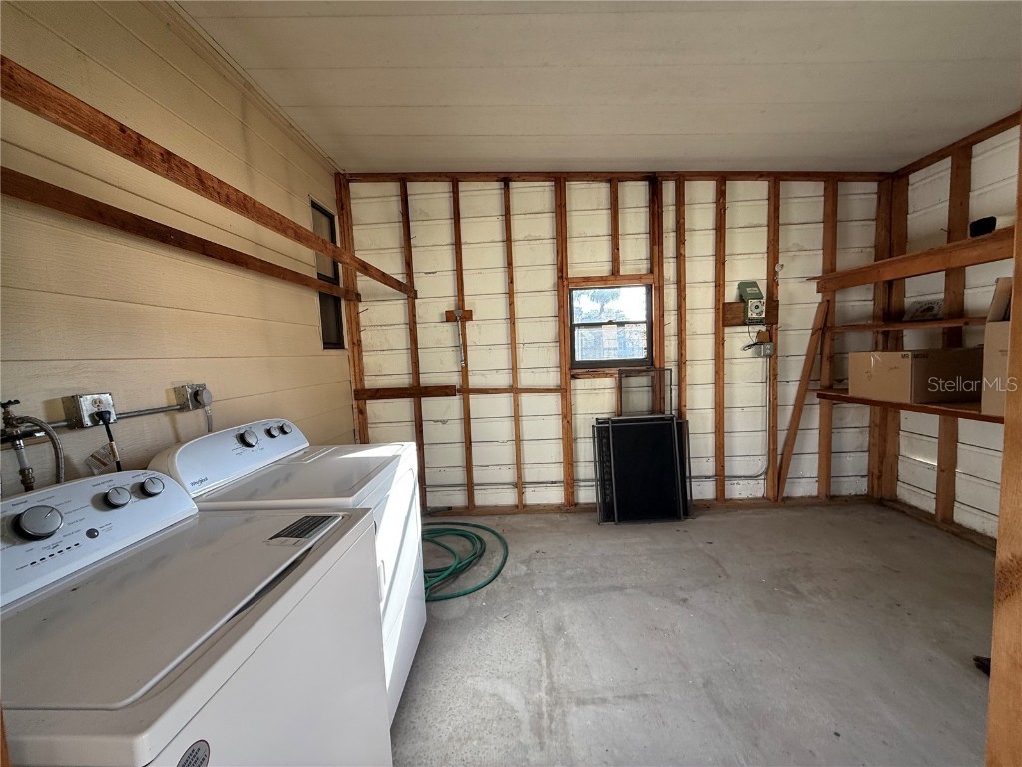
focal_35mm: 14
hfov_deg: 102.1
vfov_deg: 85.7
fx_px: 413
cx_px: 511
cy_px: 384
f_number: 2.2
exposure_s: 1/127
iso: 64
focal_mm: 2.22
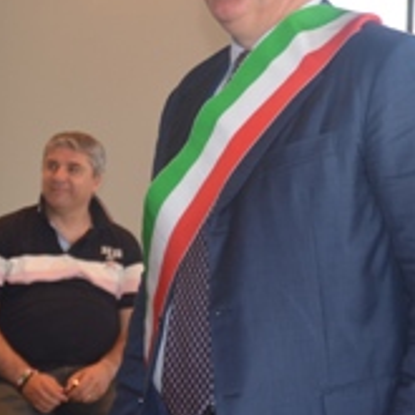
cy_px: 172
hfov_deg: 12.0
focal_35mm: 145
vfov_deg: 12.0
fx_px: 1967
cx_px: 234
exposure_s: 1/60
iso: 560
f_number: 4.5
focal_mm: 42
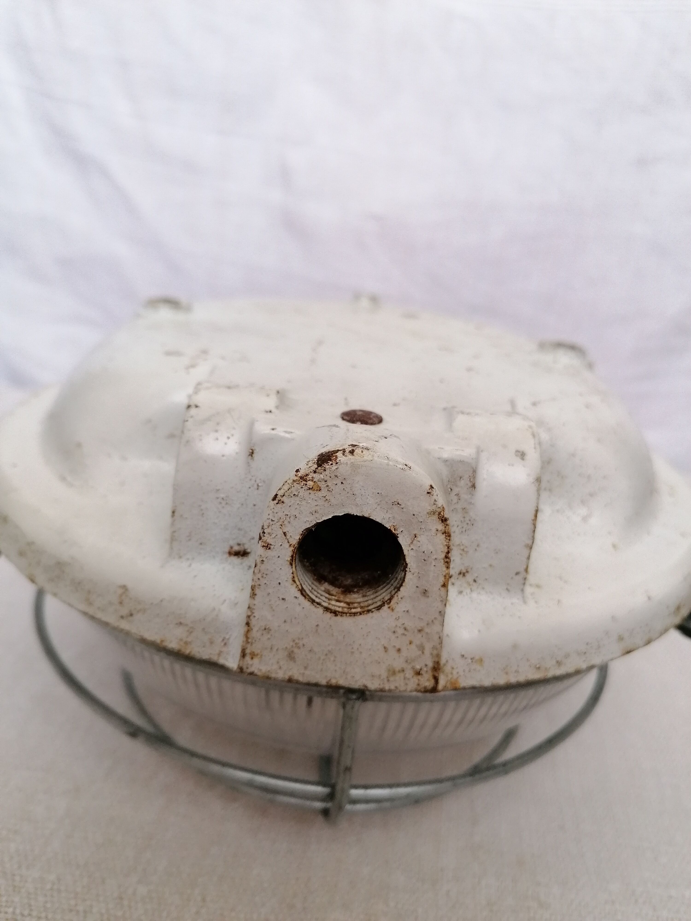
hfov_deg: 51.4
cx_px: 346
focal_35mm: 27
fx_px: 719
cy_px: 460
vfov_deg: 65.3
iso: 200
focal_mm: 4.75
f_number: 1.8
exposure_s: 1/40
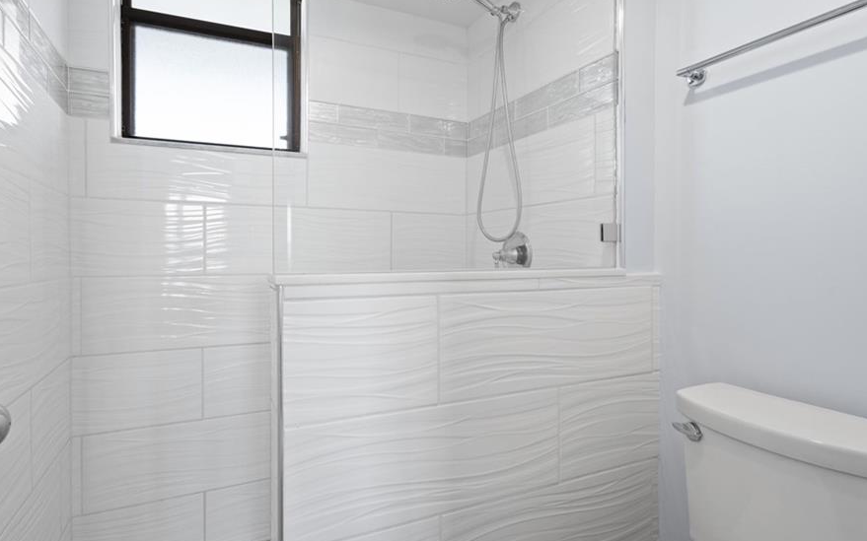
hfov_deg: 87.9
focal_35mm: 19
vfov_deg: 62.1
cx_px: 405
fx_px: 449
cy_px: 245
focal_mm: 16
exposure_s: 1/3
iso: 250
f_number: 9
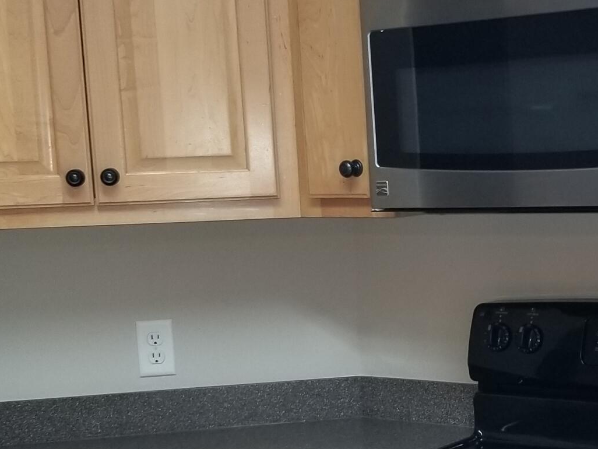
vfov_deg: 19.3
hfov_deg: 25.0
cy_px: 339
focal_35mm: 76
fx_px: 1313
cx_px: 518
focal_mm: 4.25
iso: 125
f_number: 1.7
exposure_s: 1/40
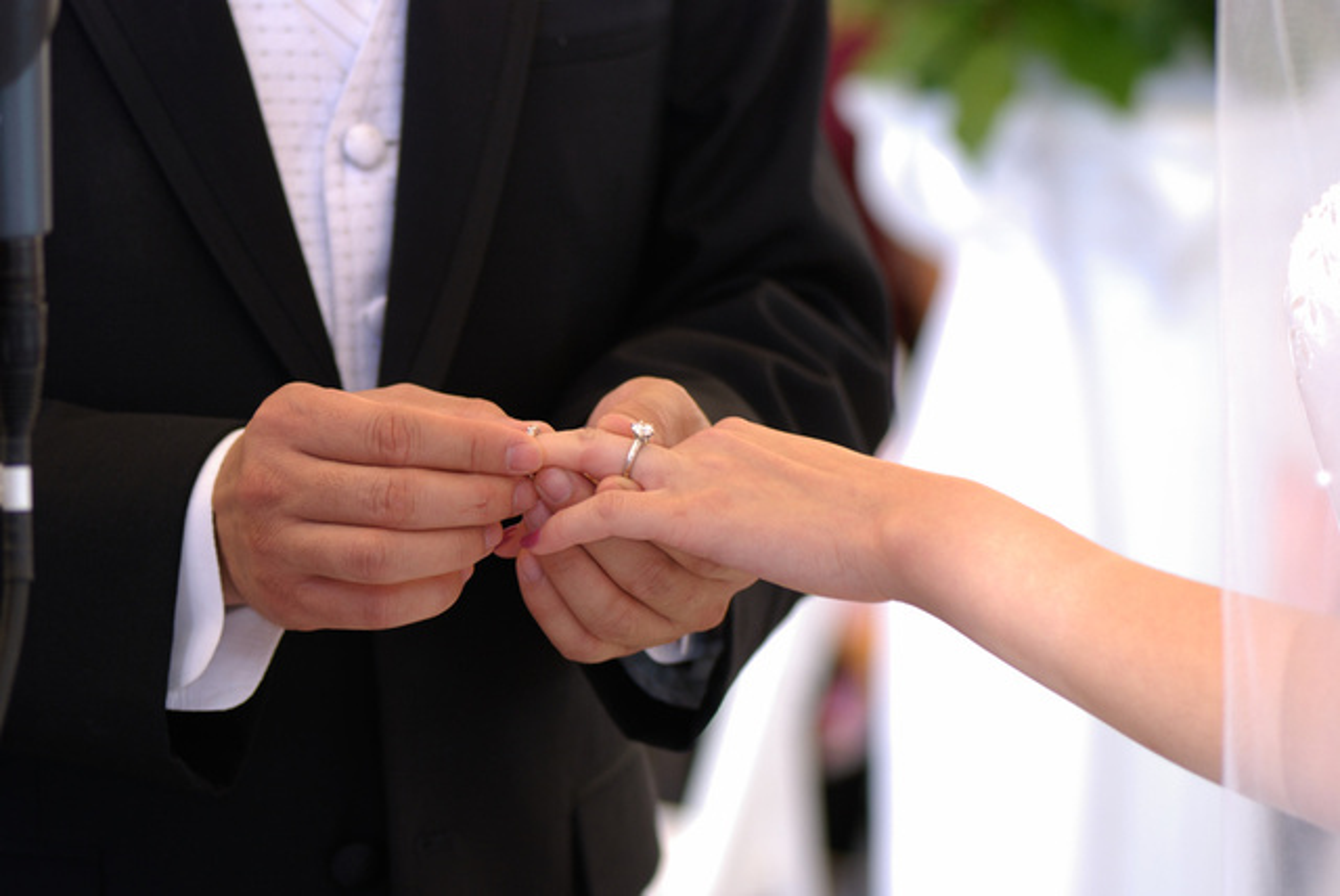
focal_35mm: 158
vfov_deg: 8.7
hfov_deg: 13.0
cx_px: 670
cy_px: 448
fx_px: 5868
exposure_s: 1/30
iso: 200
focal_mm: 105
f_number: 4
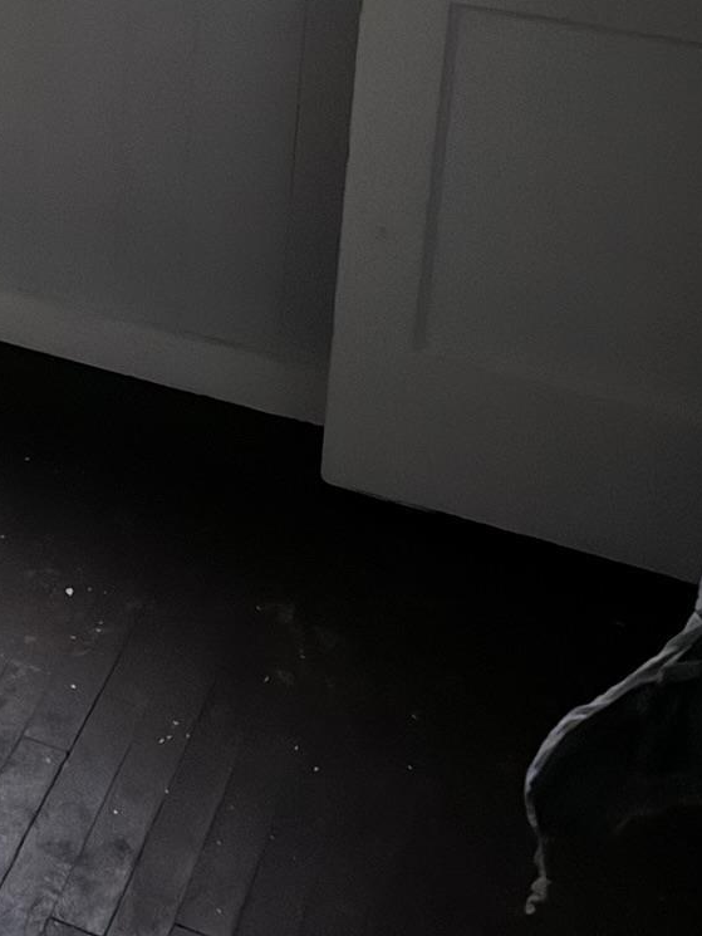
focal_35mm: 66
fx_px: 1784
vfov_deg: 26.9
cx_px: -177
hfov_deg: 20.6
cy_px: -109
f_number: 1.78
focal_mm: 6.76
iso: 1250
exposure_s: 1/9
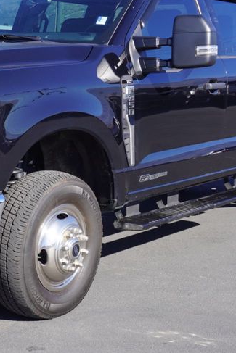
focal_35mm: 82
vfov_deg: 24.7
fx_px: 806
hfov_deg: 16.6
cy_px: 145
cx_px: 55
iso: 100
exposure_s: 1/100
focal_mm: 26
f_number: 8
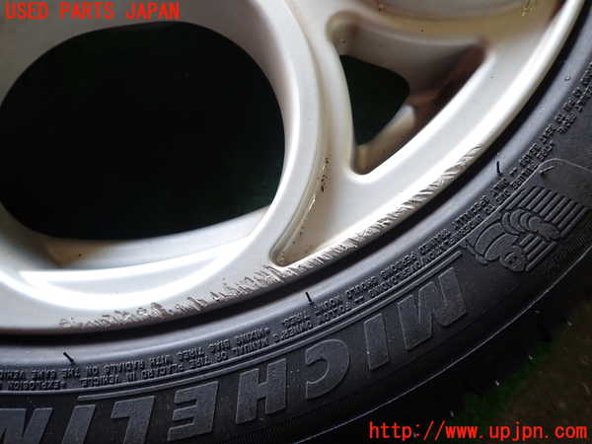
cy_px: 222
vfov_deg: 54.9
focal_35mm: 25
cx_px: 296
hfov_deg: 69.4
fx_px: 428
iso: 200
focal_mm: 4.5
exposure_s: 1/50
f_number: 2
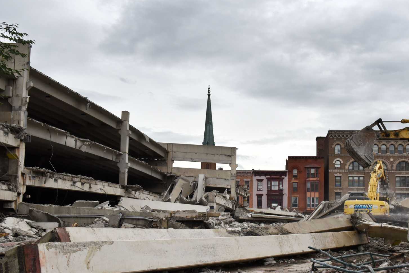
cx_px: 266
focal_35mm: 41
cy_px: 177
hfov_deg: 46.8
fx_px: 466
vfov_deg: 32.4
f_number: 9
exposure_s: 1/4000
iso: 1600
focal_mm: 29
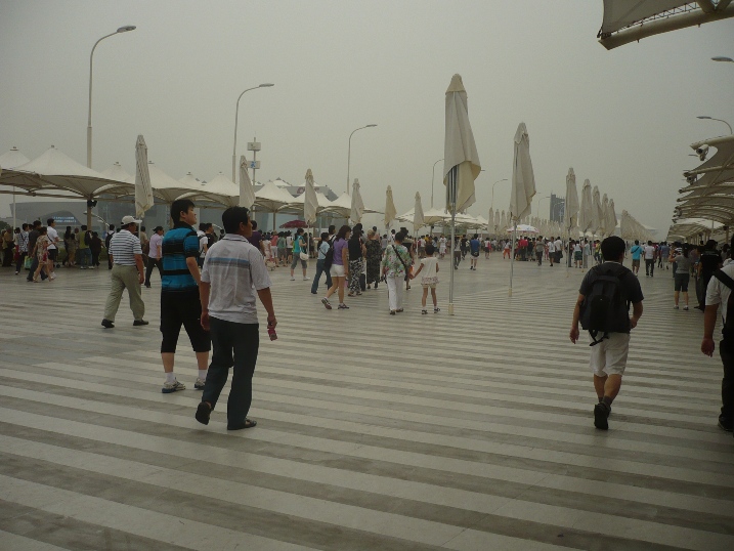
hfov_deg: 52.6
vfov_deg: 40.7
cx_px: 367
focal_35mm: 35
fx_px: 742
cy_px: 276
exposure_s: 1/800
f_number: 2.8
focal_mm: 5.8
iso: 100
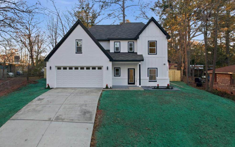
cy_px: 68
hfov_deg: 68.4
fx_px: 173
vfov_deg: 46.0
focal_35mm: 27
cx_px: 113
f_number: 2.8
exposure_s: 1/400
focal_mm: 8.4
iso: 200
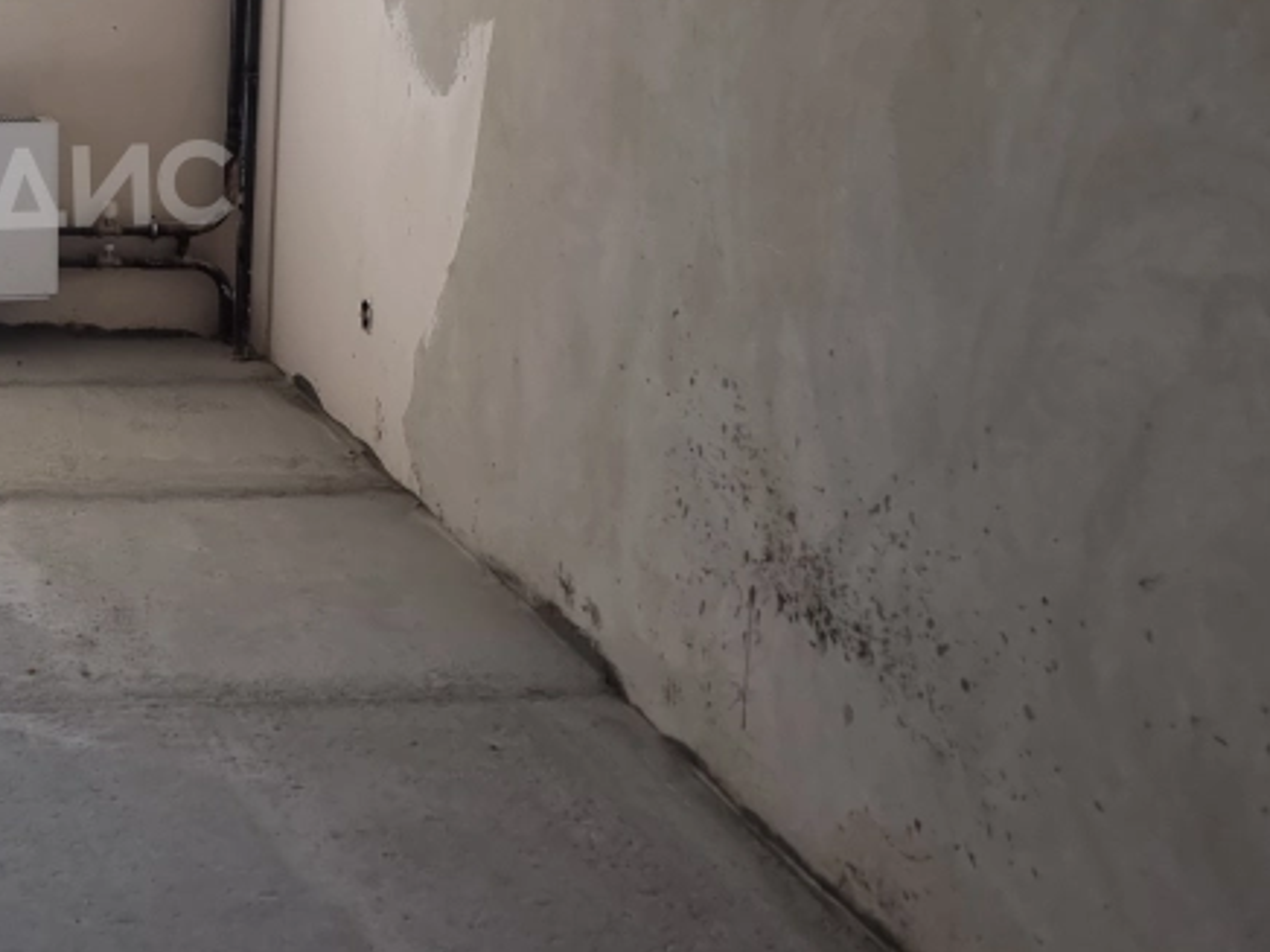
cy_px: 185
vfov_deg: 21.0
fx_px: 2531
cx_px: -102
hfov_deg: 26.1
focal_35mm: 69
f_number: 1.8
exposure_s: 1/100
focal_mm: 6.7
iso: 50
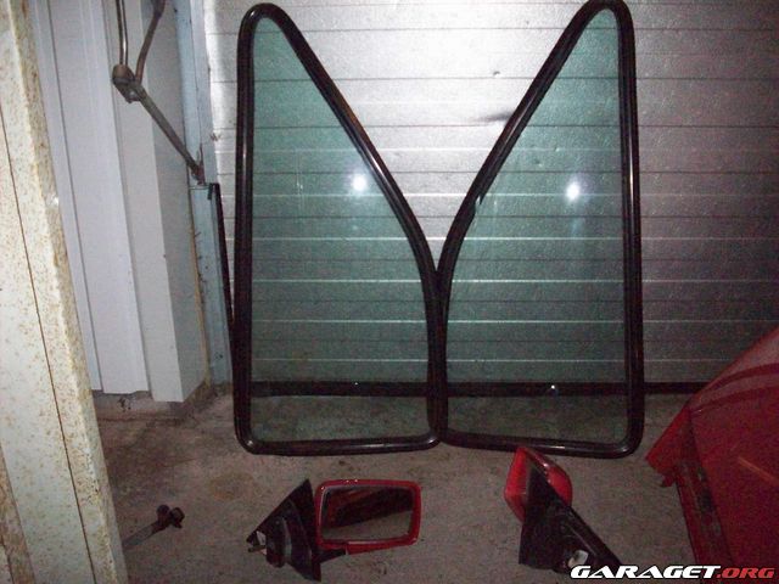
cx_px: 390
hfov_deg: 50.1
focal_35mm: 37
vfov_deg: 38.7
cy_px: 292
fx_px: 833
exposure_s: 1/512
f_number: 2.8
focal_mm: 6.2
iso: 800
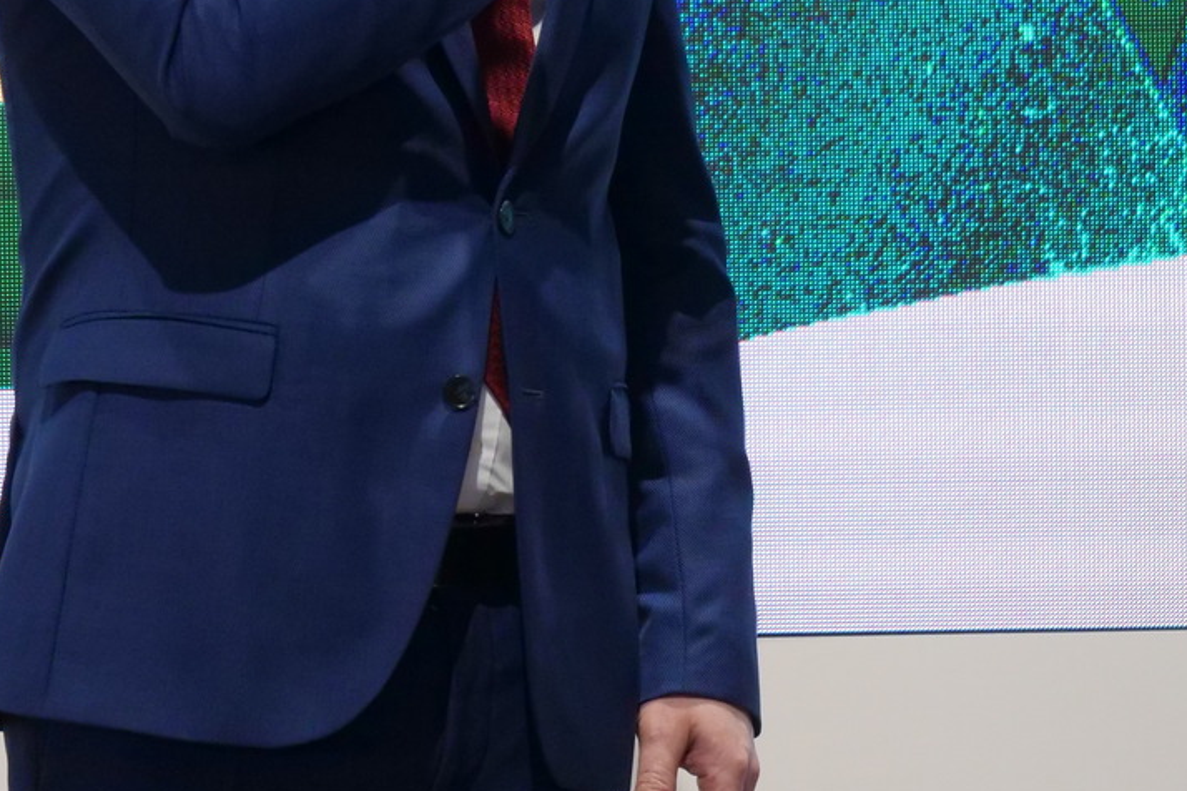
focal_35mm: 466
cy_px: -78
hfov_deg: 4.4
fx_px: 15364
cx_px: 381
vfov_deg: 2.9
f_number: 2.8
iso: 1600
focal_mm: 100
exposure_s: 1/250
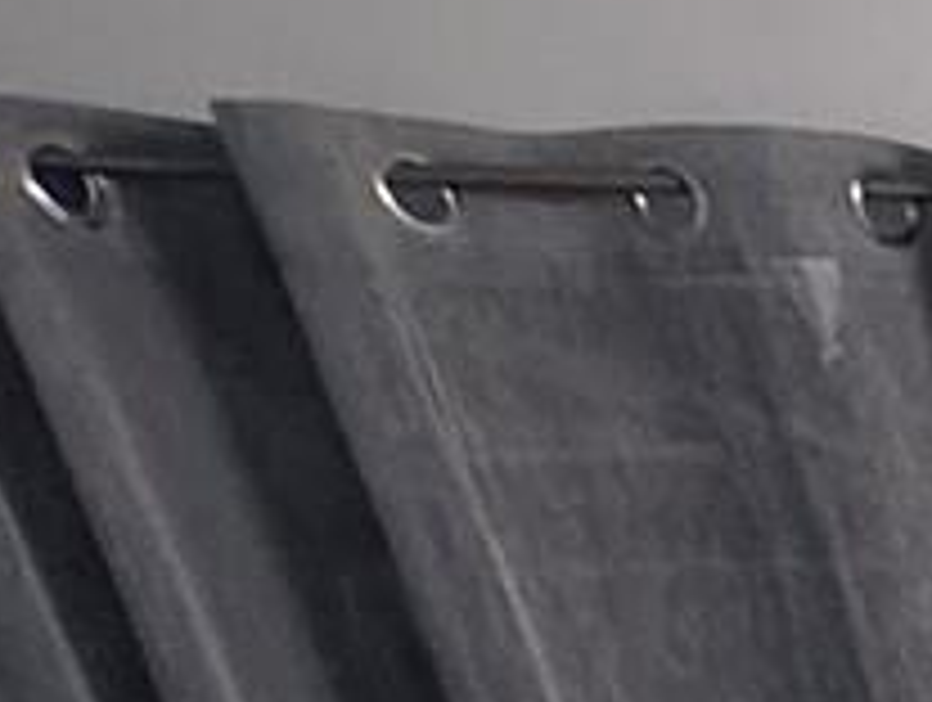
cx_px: 3026
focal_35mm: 108
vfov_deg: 11.2
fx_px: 2913
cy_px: 1764
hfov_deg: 10.4
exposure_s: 1/60
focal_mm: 2.22
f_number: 2.2
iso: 200
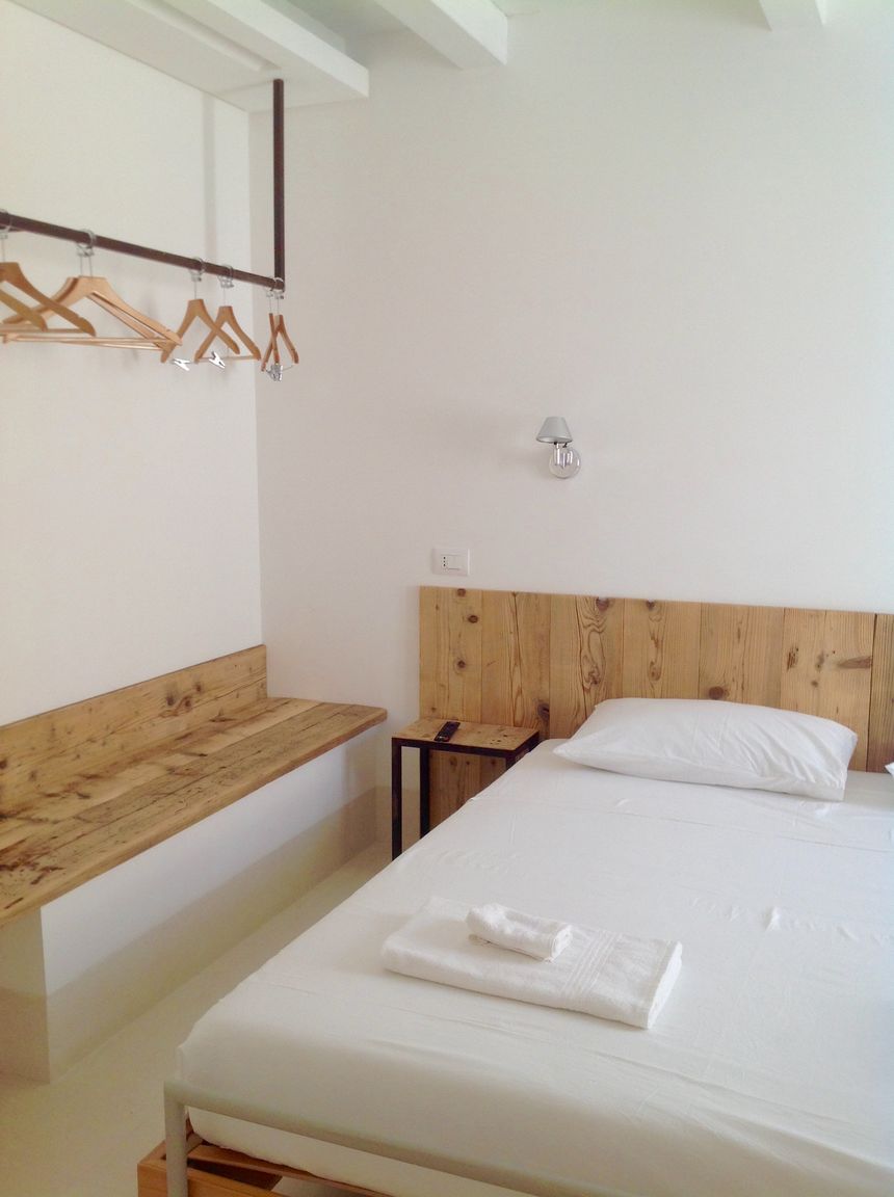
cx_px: 447
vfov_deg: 52.7
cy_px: 598
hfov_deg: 40.6
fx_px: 1209
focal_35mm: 35
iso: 50
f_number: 2.4
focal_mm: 4.28
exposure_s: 1/24
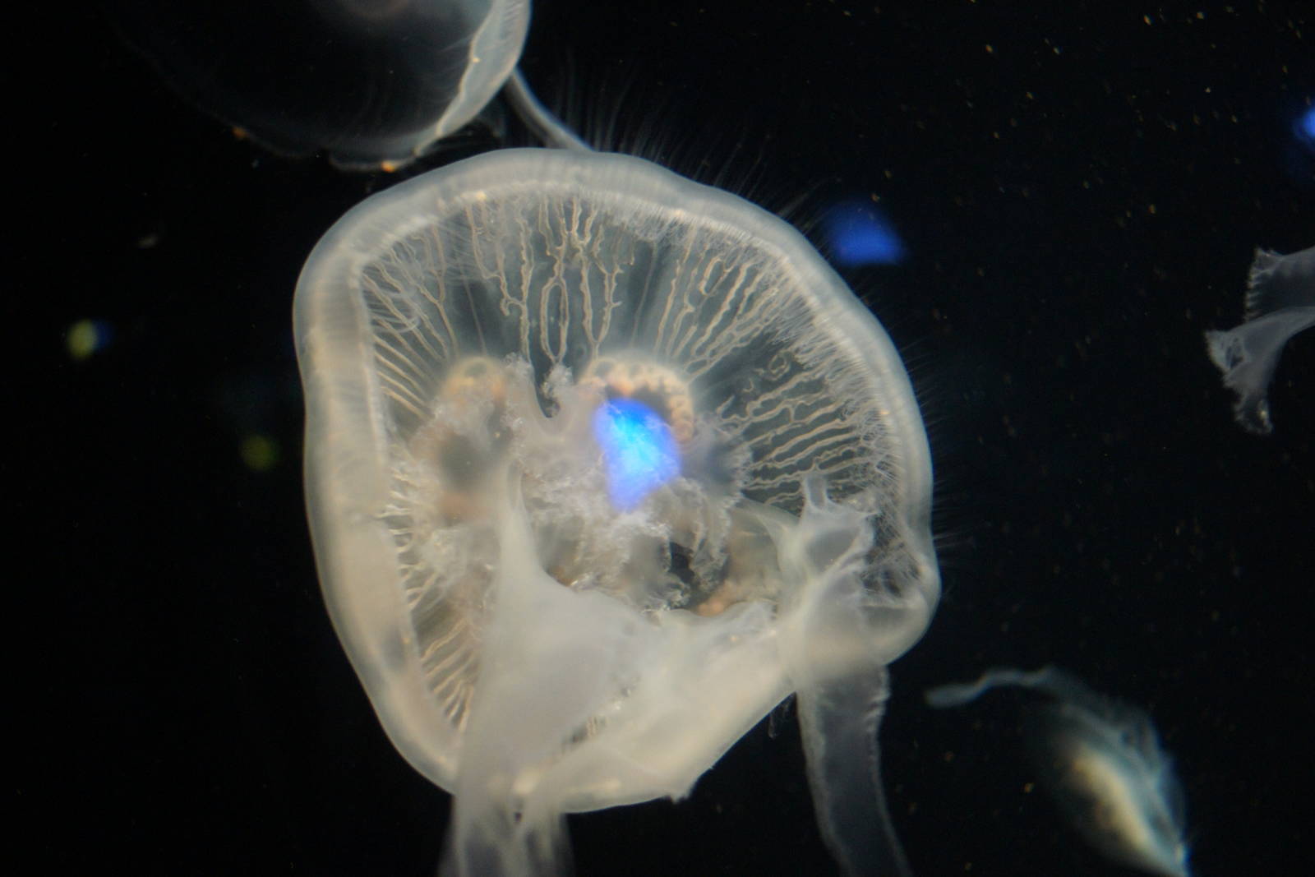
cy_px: 438
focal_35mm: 45
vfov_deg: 29.9
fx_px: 1644
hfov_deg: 43.6
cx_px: 658
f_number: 2.8
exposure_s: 1/15
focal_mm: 30
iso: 1600
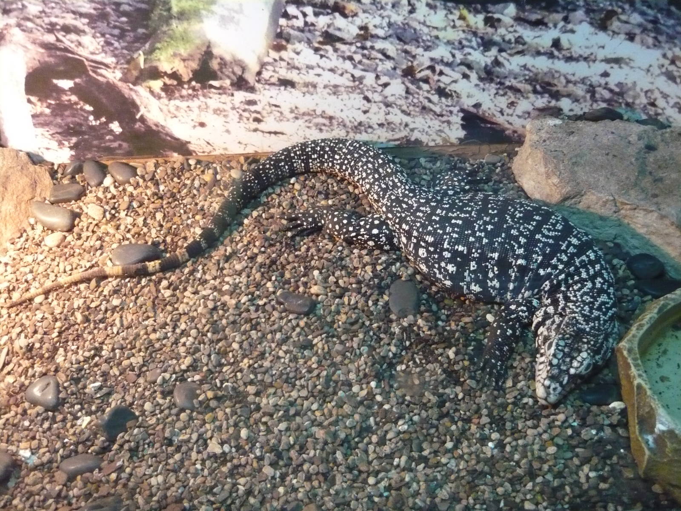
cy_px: 256
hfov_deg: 55.4
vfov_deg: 42.9
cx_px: 340
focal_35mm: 33
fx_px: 649
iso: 800
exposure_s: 1/40
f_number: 2.8
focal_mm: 5.5
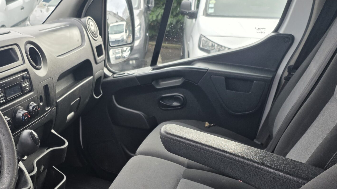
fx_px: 402
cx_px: 88
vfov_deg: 26.2
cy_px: 140
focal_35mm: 45
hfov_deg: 44.1
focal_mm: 6.25
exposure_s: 1/180
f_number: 1.7
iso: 100
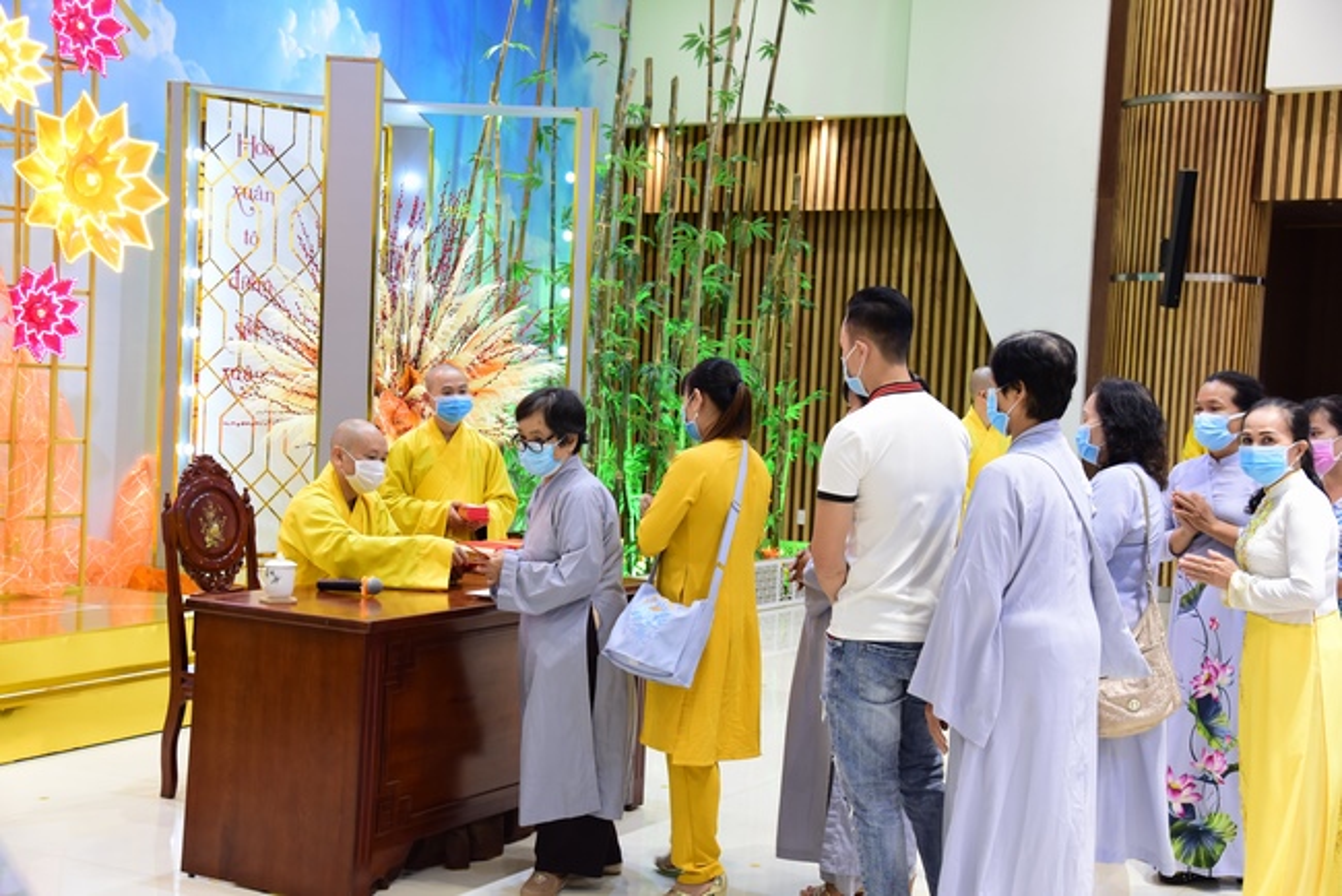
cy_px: 448
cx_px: 671
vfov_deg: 28.1
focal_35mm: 48
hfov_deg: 41.1
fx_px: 1790
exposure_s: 1/30
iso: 1000
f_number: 5
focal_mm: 48
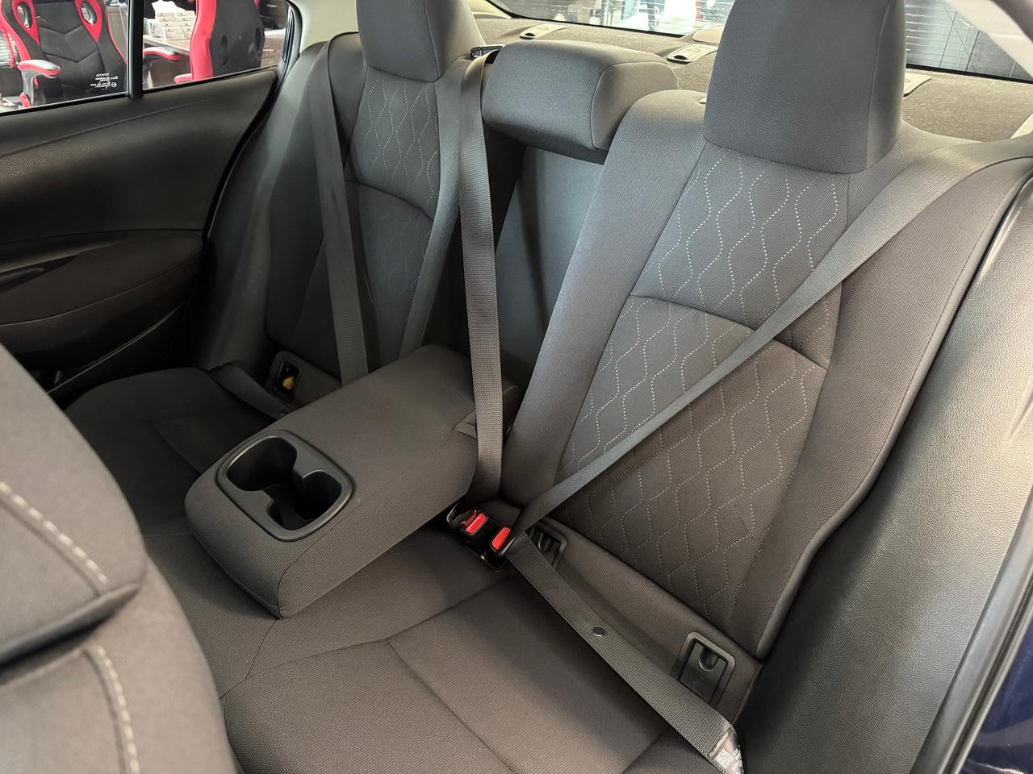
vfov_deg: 56.8
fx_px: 716
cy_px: 387
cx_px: 516
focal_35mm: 24
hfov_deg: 71.6
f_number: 1.78
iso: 1000
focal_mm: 6.76
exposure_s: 1/30
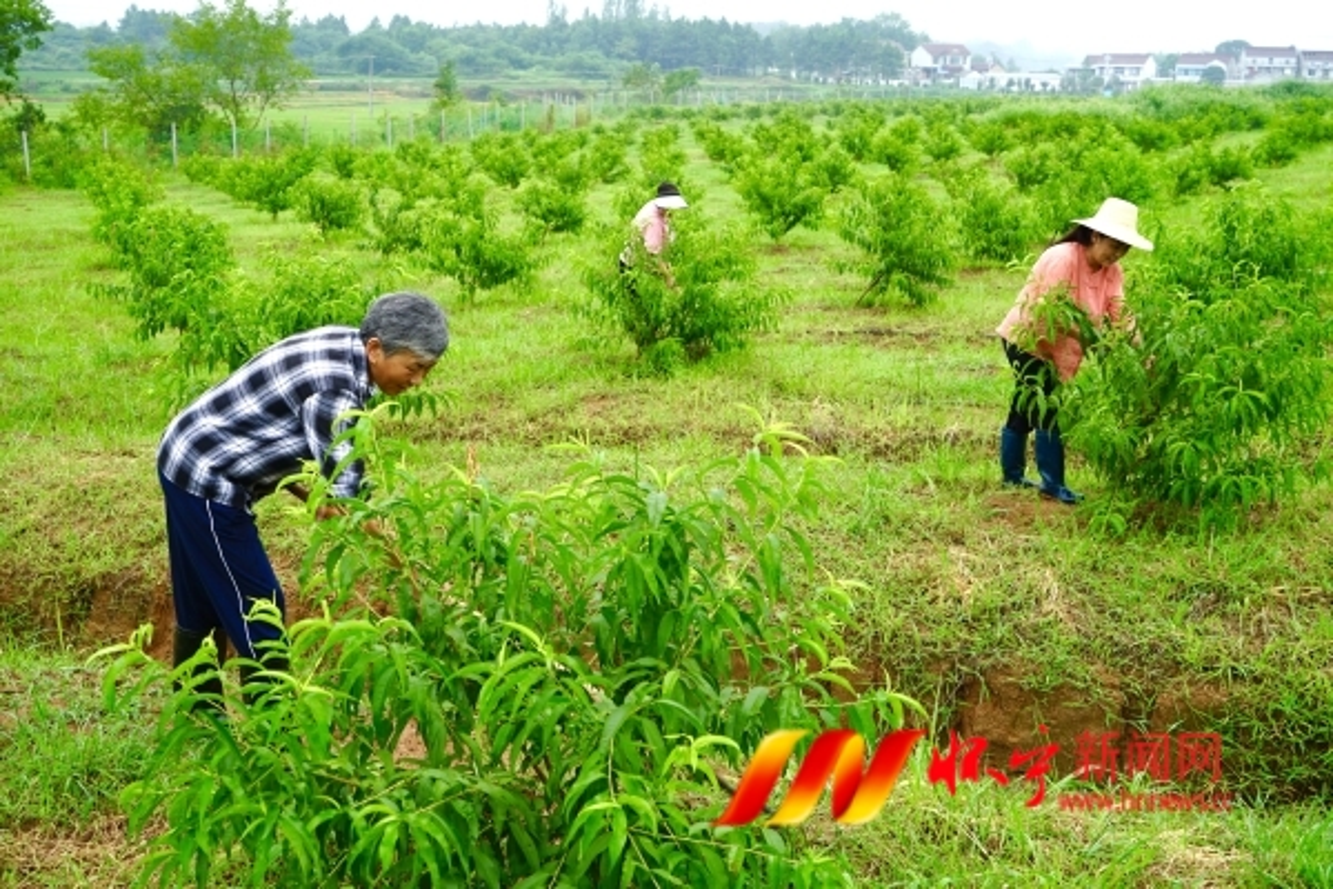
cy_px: 444
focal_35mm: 48
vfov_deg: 28.1
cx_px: 666
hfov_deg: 41.1
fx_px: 1777
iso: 100
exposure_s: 1/80
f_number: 8
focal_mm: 48
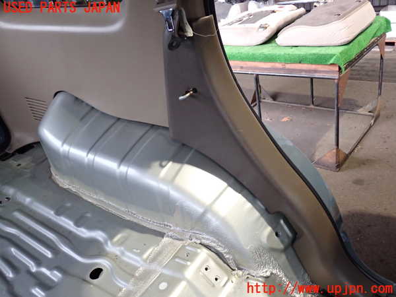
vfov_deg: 46.8
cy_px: 148
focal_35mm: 30
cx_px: 198
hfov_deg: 60.0
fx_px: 343
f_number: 2.3
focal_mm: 5.4
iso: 400
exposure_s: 1/30
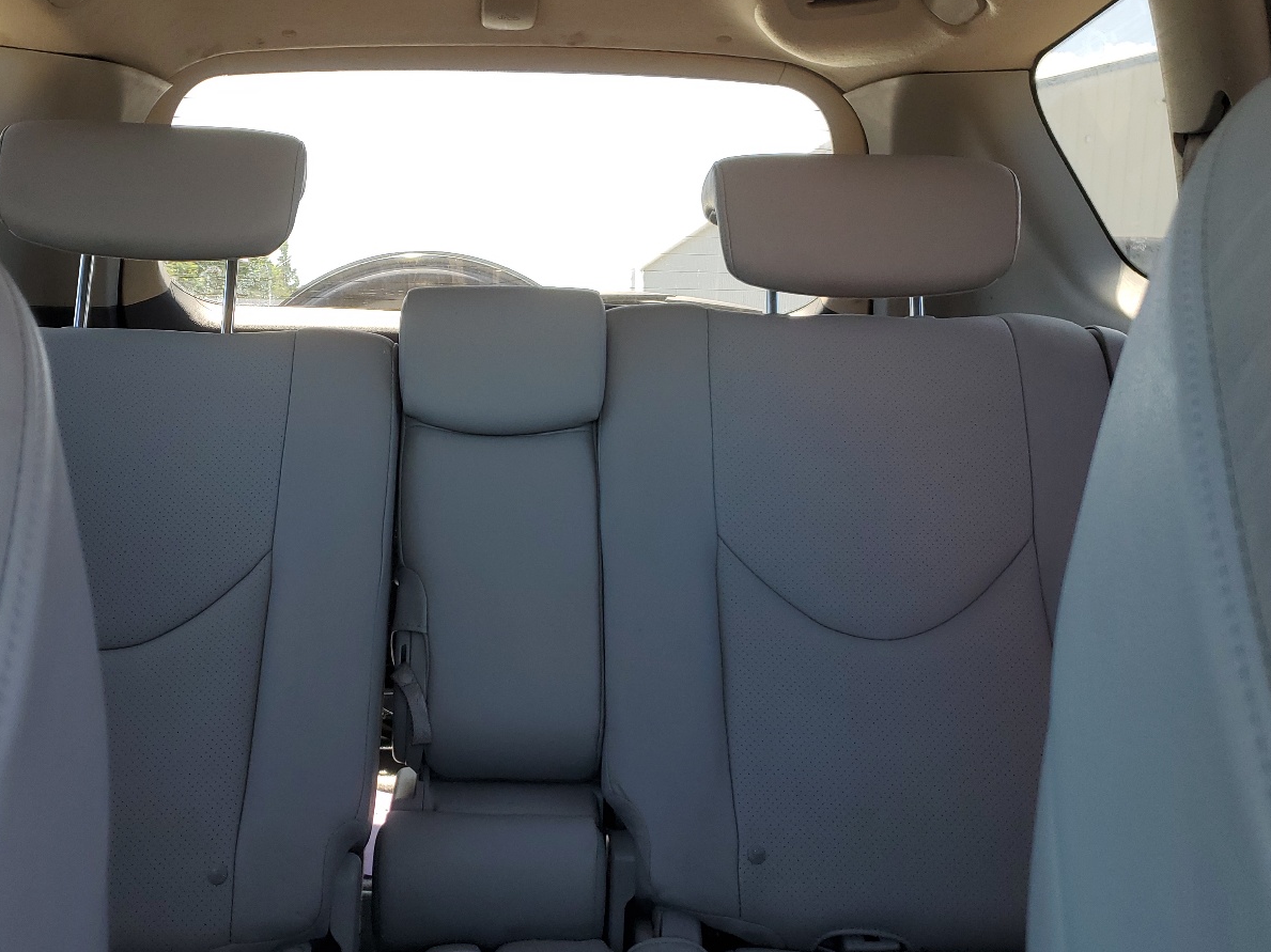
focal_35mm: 35
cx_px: 509
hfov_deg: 52.3
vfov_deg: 40.6
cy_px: 525
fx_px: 1285
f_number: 1.5
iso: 50
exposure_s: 1/227
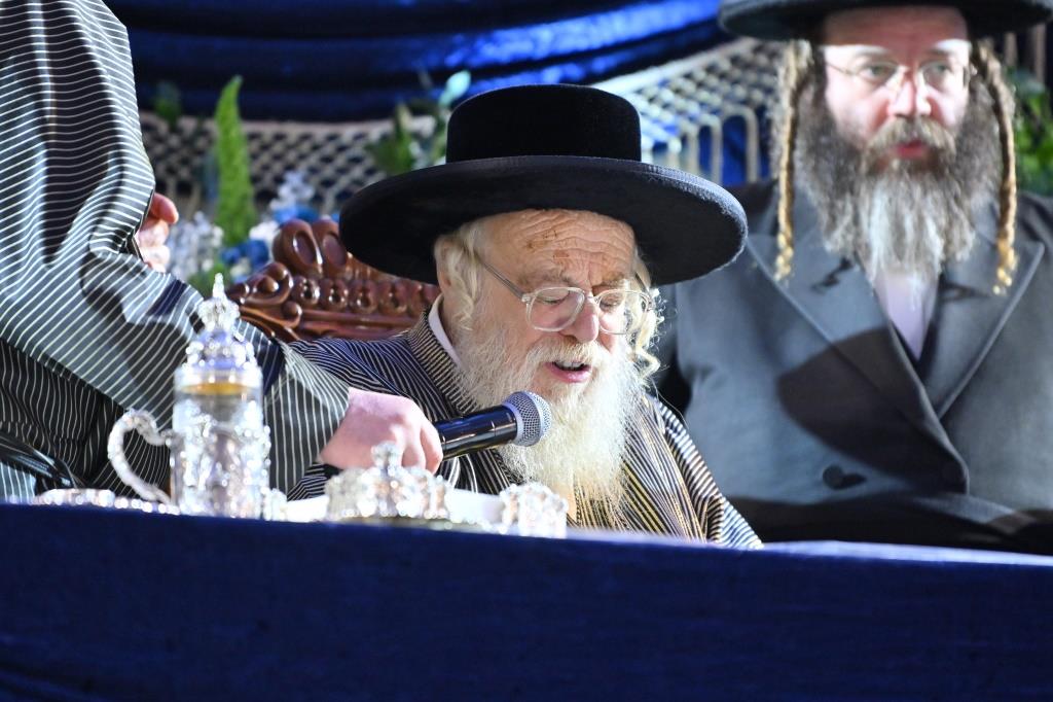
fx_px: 8772
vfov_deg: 4.6
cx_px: 526
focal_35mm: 300
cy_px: 351
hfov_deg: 6.9
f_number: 2.8
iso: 1000
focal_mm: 200
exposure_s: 1/320
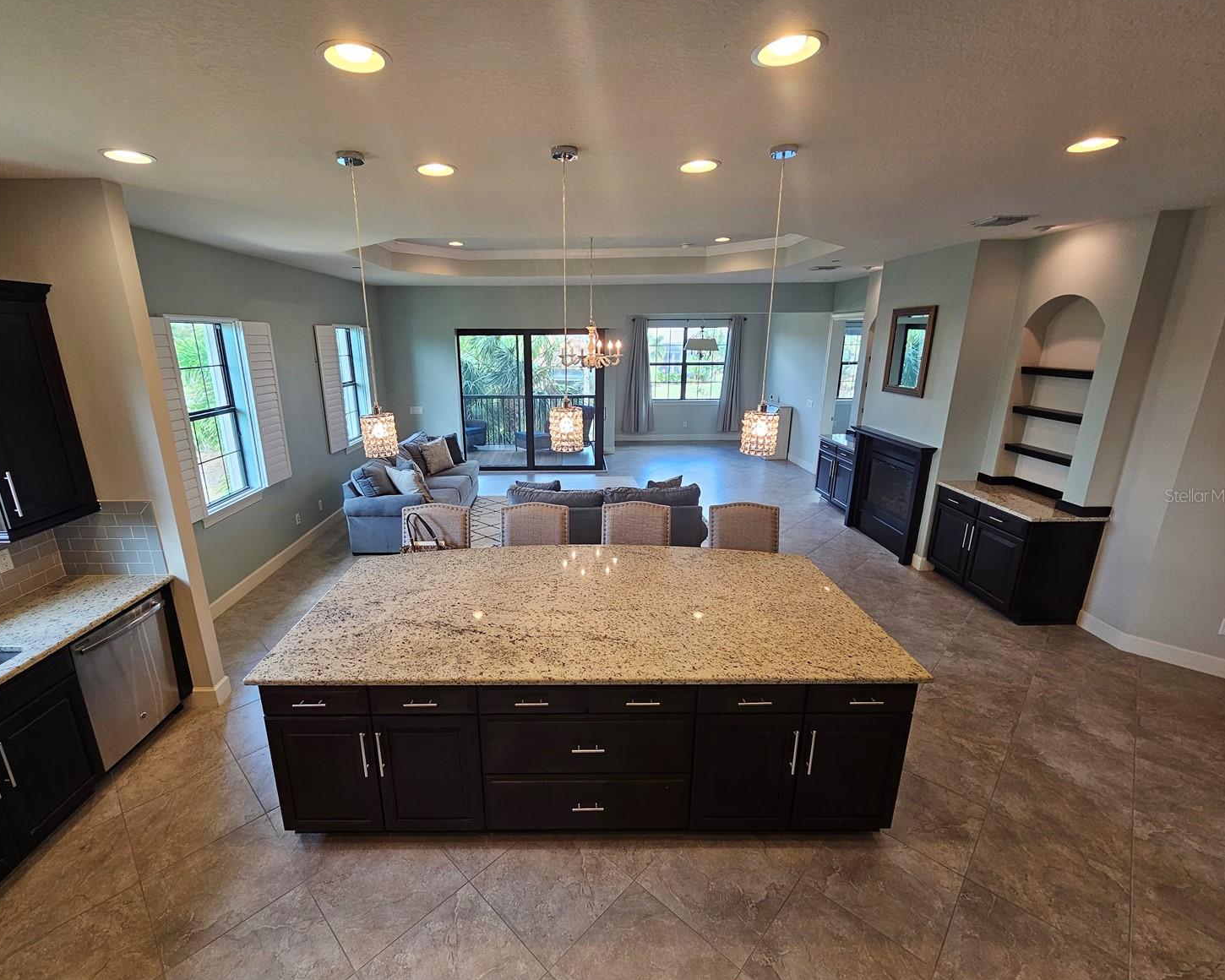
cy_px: 495
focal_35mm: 14
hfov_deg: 100.5
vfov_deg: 88.0
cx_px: 569
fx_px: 508
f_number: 2.2
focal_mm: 2.2
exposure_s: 1/60
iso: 125
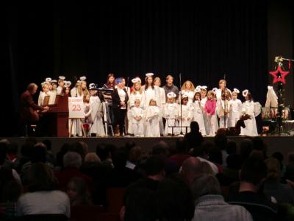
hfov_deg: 16.0
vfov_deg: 12.0
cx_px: 147
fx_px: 1045
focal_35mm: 123
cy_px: 110
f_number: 5.2
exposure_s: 1/40
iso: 400
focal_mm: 22
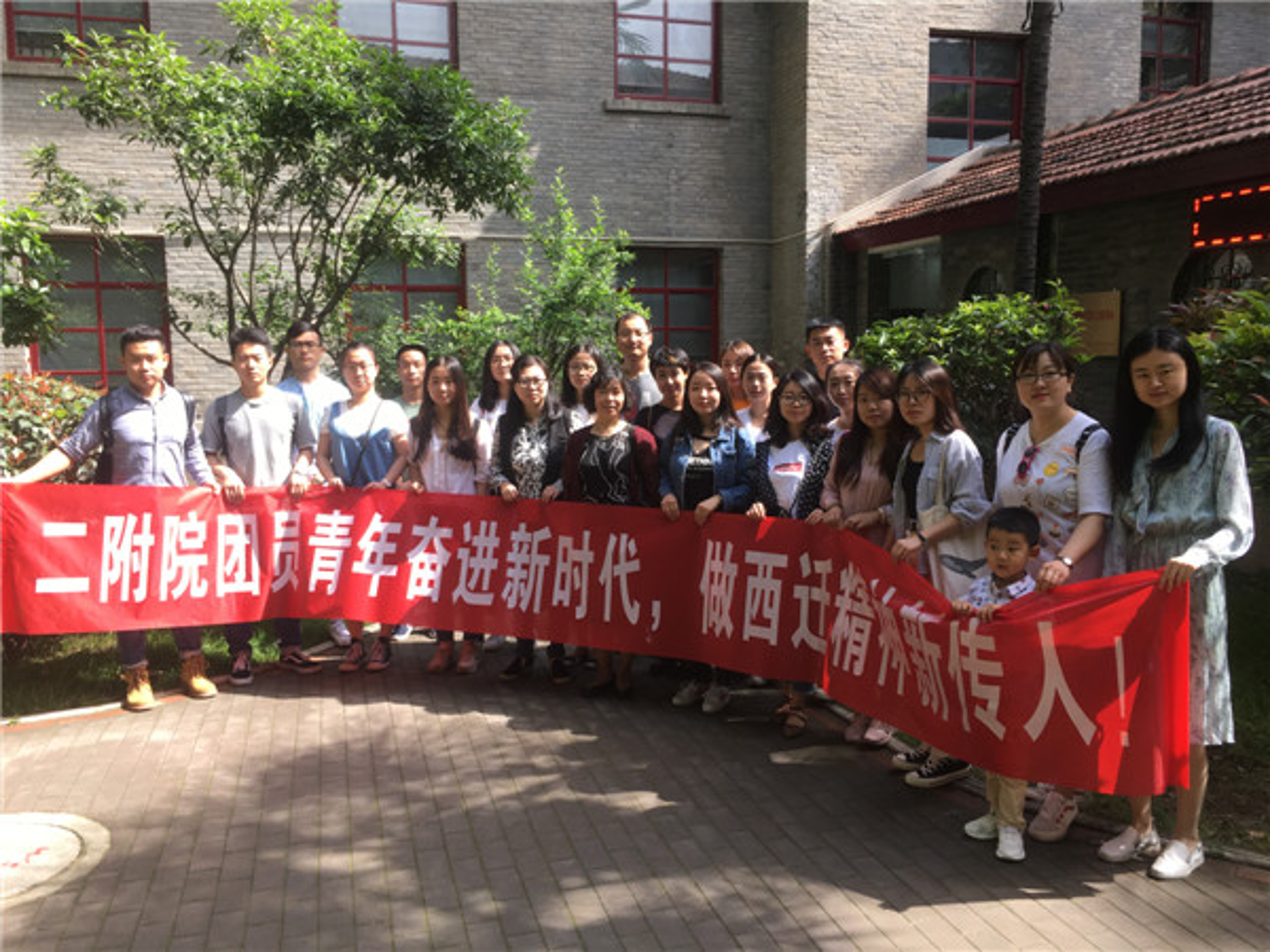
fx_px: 1064
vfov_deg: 48.2
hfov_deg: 61.7
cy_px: 476
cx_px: 635
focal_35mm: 29
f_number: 2.2
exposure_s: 1/231
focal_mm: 4.15
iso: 25
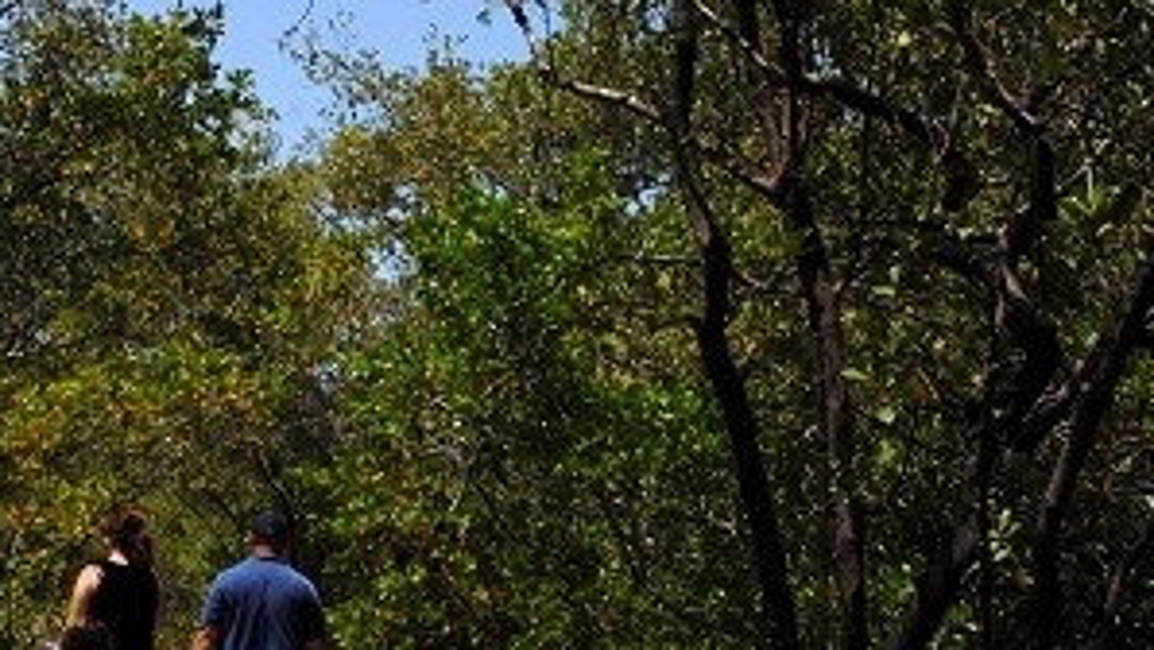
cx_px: 492
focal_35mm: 81
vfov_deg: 14.9
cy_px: 240
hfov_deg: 26.2
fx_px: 2480
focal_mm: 24
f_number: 16
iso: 100
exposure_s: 1/200
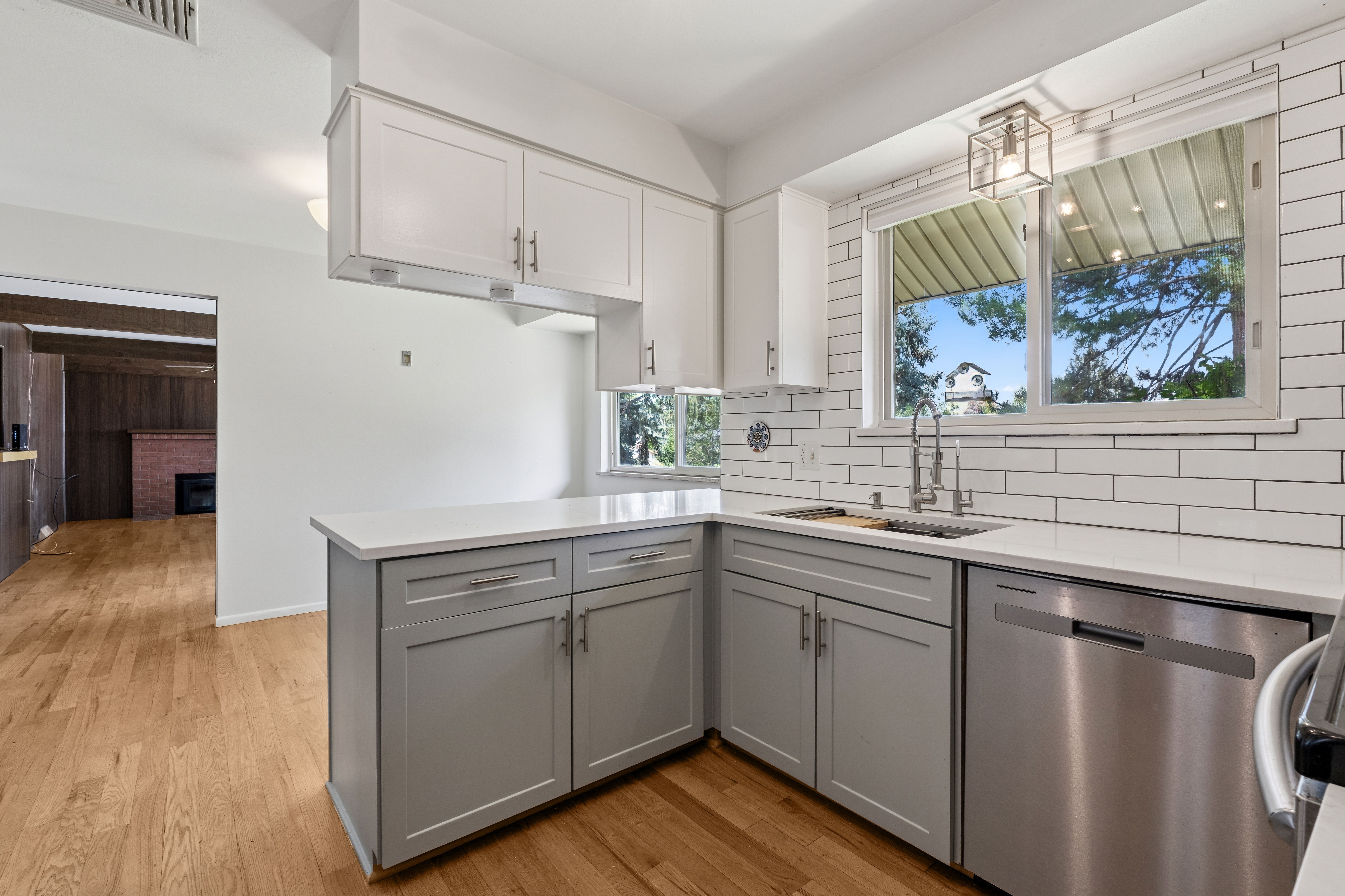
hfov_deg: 95.0
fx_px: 616
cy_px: 448
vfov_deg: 72.1
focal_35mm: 16
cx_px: 672
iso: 400
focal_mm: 16.5
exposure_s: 1/8
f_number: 11
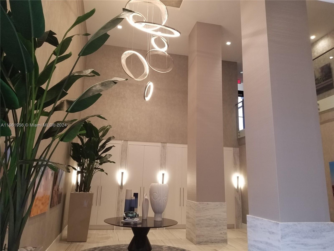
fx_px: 251
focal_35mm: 26
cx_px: 167
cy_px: 126
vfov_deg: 53.1
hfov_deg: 67.3
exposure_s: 1/60
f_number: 1.7
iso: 100
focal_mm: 4.25
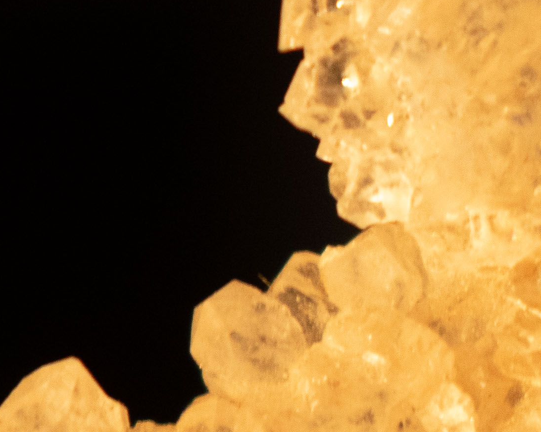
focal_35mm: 330
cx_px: -408
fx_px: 5283
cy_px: -85
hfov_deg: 5.8
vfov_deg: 4.7
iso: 1250
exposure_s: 1/80
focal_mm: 46
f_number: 5.6
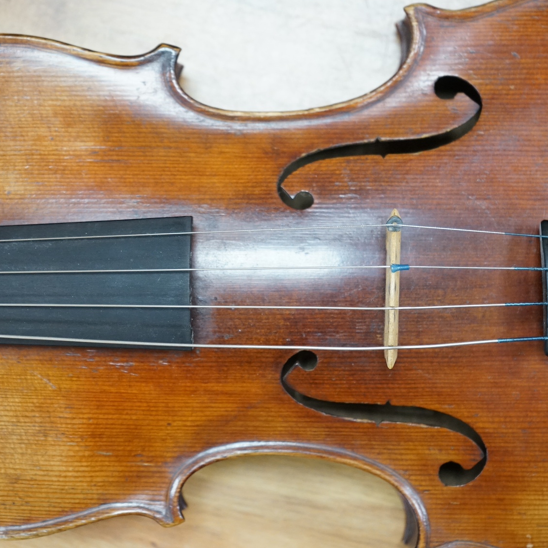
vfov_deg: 19.3
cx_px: 323
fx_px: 1612
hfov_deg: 19.3
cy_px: 273
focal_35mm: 90
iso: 3200
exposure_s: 1/80
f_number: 5.6
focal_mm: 70
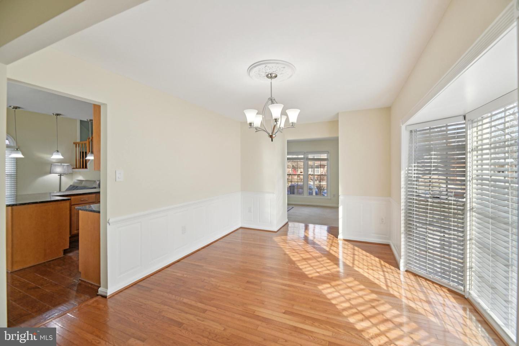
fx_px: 202
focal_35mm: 14
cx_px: 260
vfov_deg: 81.2
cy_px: 173
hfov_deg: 104.3
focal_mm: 14
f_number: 8
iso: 100
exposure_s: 1/30
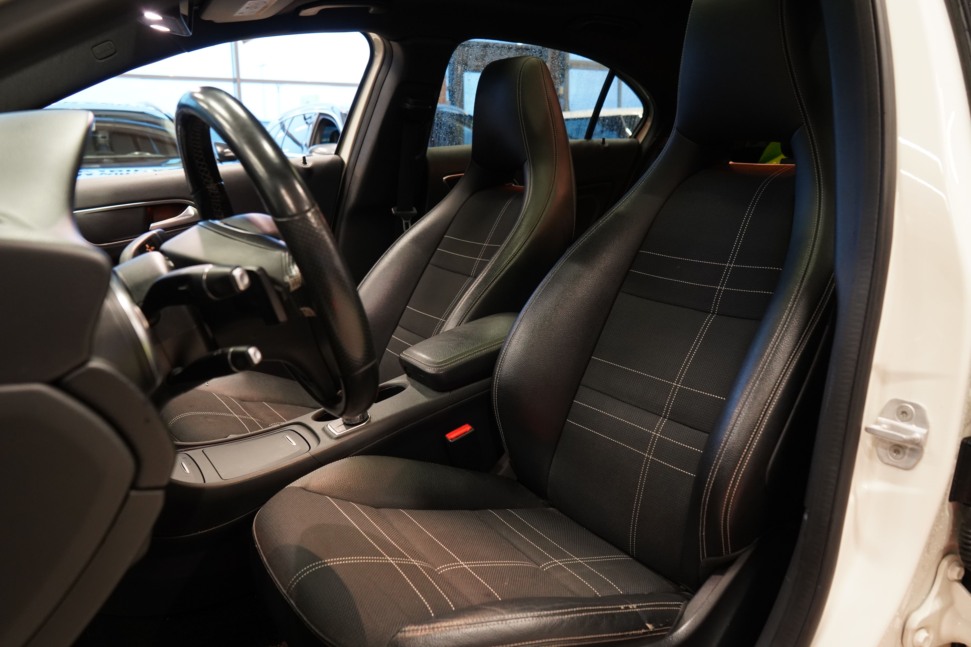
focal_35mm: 28
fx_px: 755
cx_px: 486
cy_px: 324
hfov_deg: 65.5
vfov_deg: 46.4
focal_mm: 28
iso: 3200
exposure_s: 1/20
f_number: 5.6
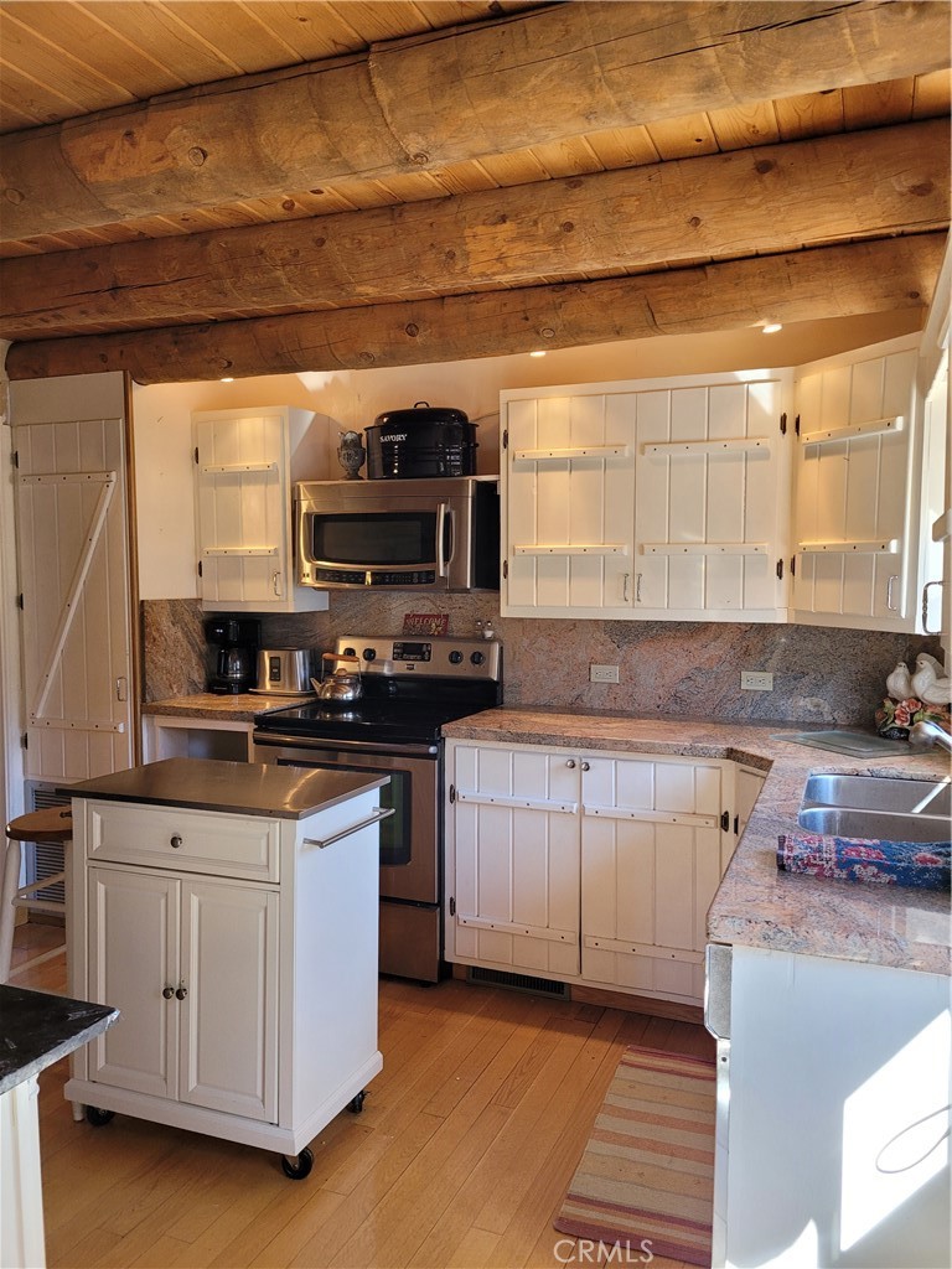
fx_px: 953
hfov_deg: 53.1
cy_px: 634
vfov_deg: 67.3
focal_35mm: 26
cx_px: 476
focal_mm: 5.4
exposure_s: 1/120
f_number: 1.8
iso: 250
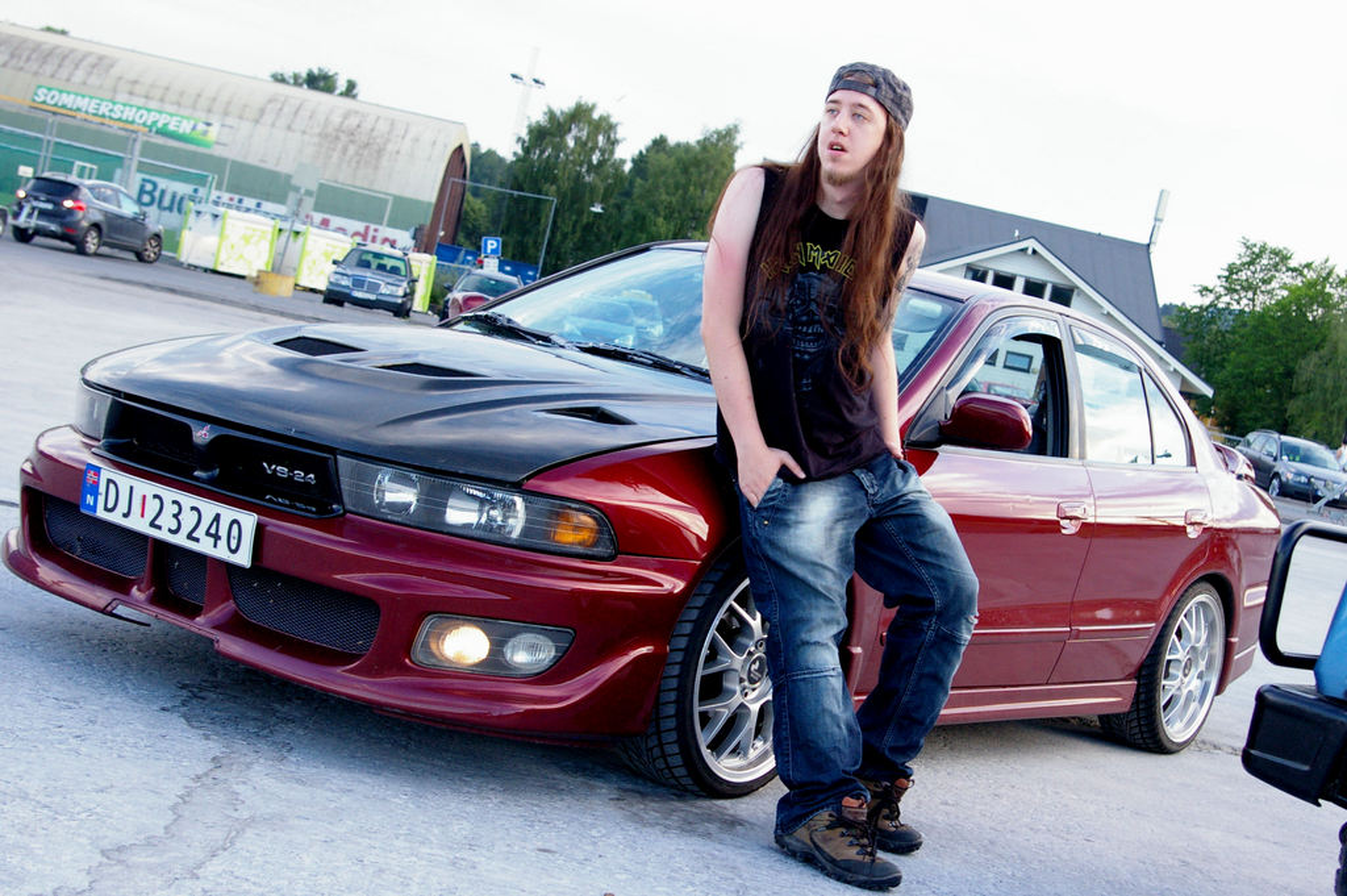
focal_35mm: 50
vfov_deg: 27.2
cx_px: 674
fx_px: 1851
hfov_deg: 40.0
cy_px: 448
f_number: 6.7
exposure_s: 1/125
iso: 800
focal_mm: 33
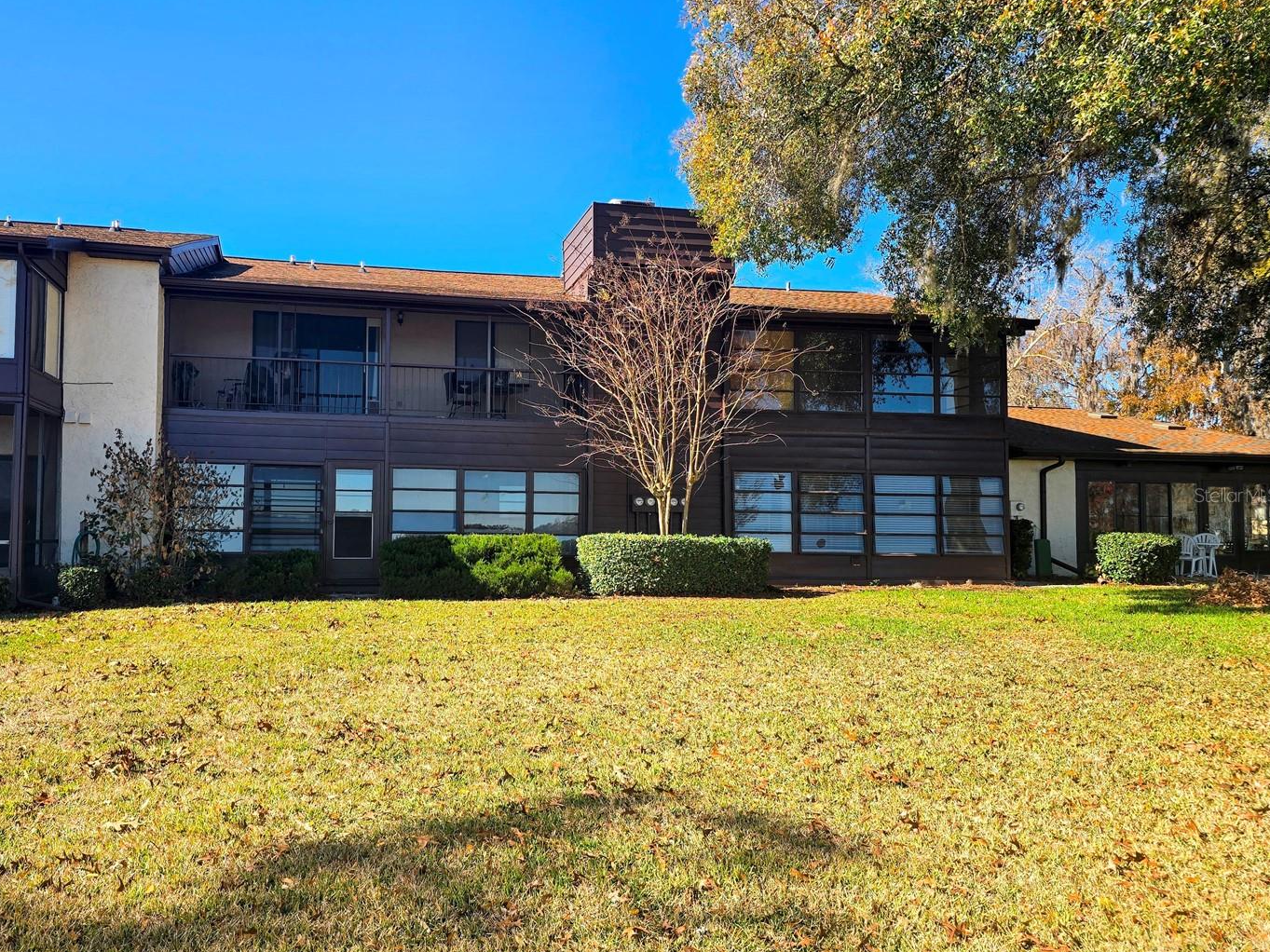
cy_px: 495
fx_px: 990
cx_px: 537
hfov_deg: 65.0
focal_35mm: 27
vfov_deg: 51.3
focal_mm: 6.3
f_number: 1.7
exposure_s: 1/338
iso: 12
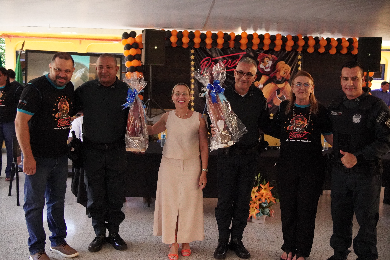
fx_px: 374
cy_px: 130
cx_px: 195
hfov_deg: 55.1
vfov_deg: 38.4
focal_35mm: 34
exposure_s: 1/4000
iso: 6400
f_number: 2.2
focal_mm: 23
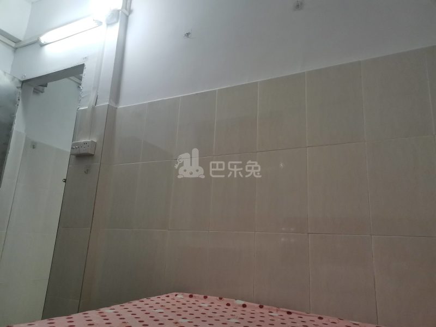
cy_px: 164
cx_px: 218
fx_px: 327
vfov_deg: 53.1
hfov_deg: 67.3
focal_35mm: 26
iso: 250
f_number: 1.8
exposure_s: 1/50
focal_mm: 4.75
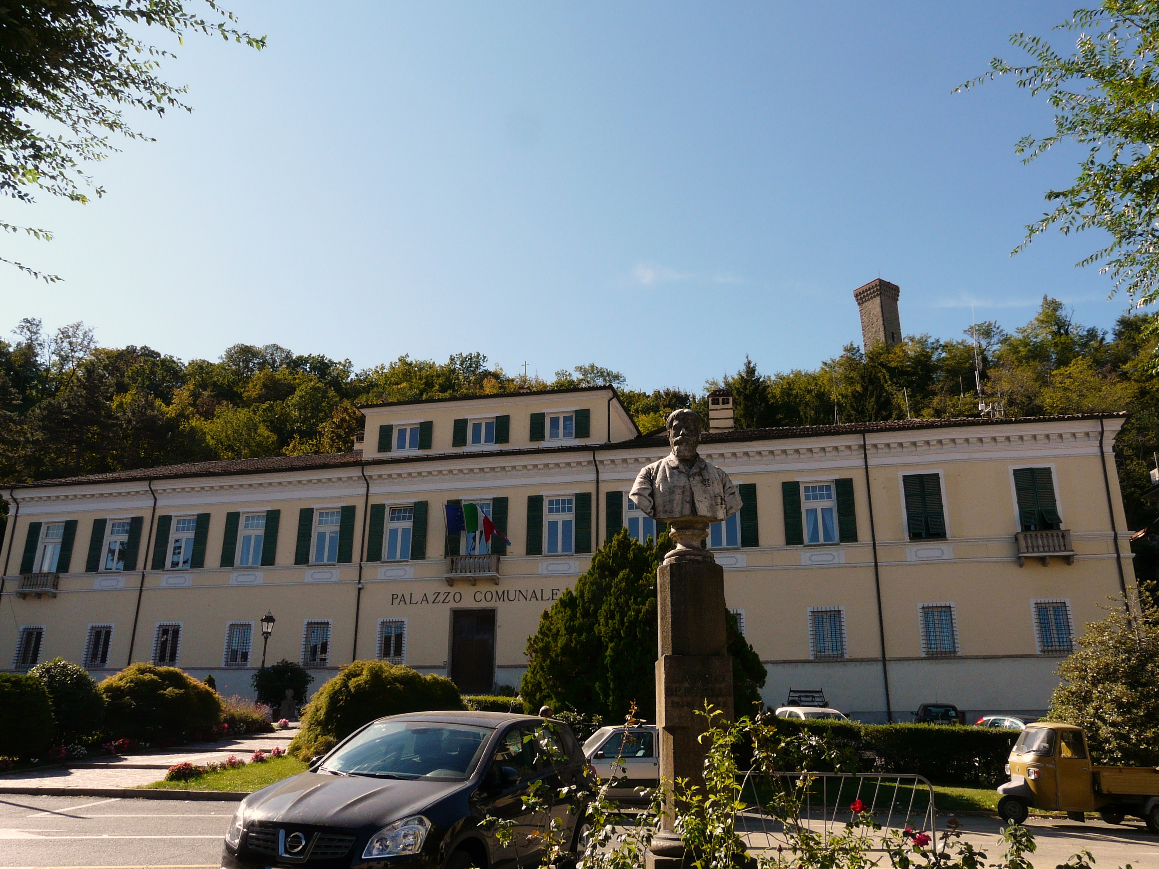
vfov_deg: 49.7
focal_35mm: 28
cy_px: 434
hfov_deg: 63.4
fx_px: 937
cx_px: 580
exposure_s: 1/320
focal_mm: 4.6
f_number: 5.6
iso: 100
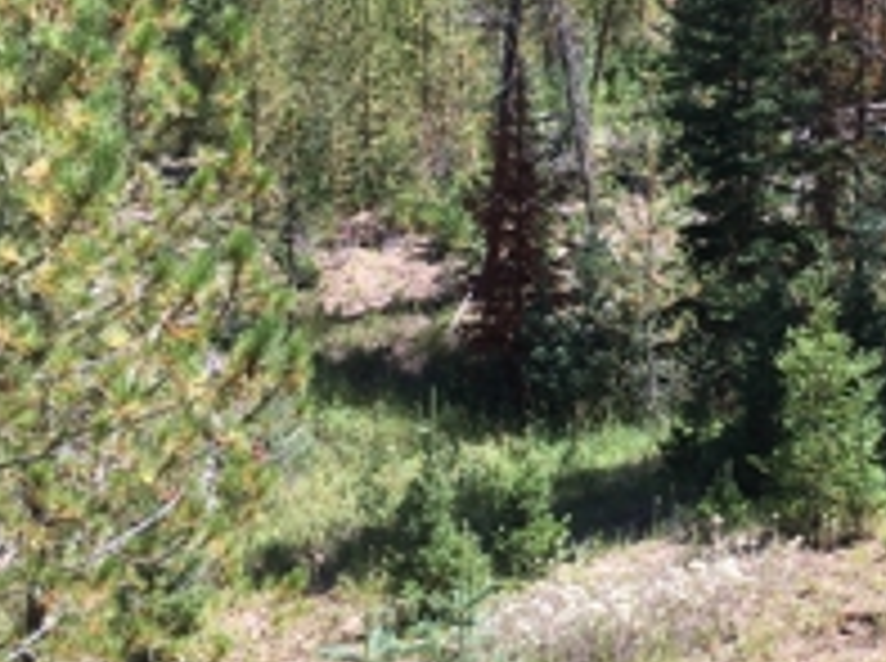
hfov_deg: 31.4
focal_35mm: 59
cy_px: 257
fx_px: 1507
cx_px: 783
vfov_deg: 24.7
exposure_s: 1/475
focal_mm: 4.15
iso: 25
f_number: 2.2
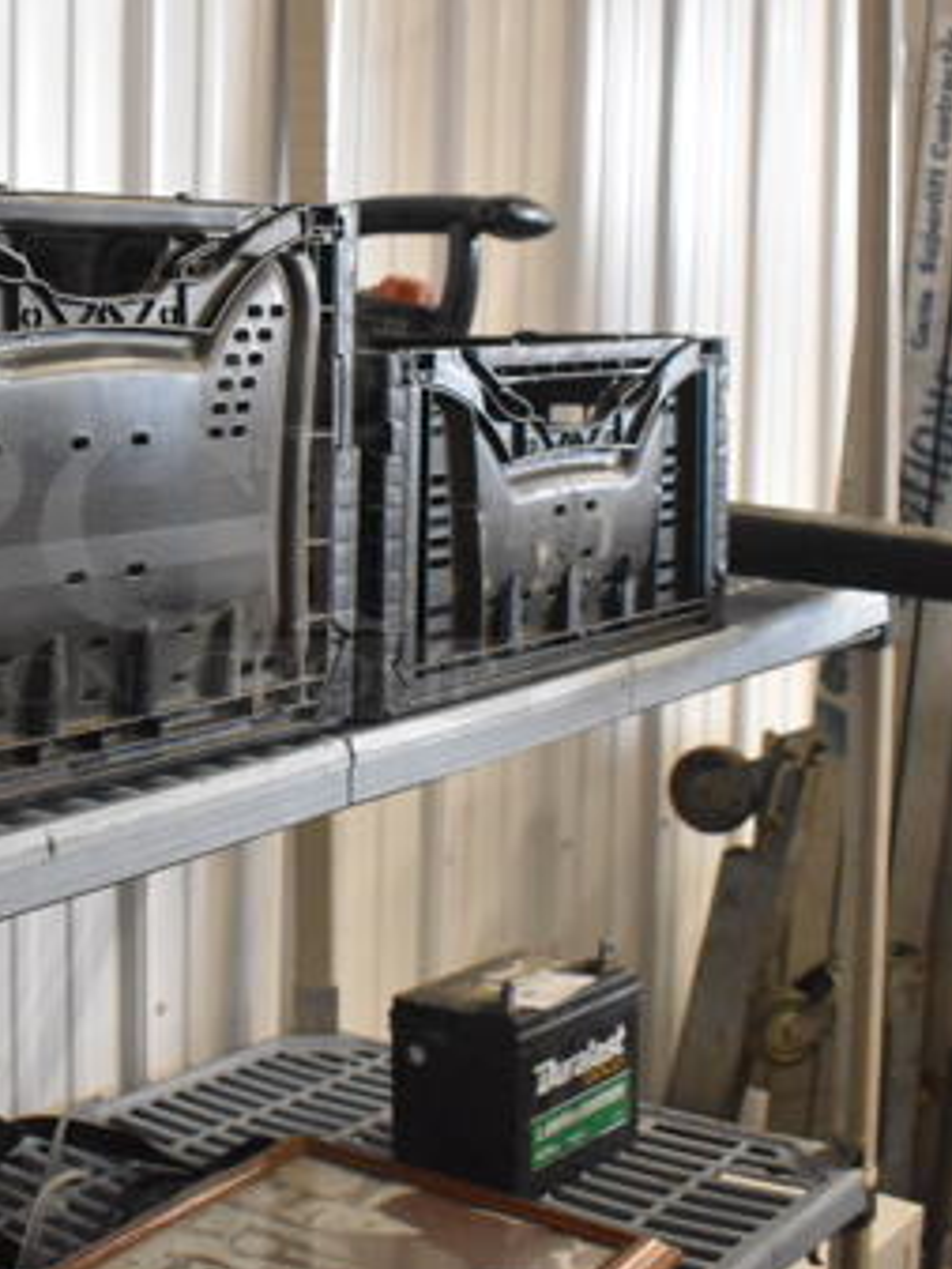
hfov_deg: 25.9
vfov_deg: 34.9
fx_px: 2011
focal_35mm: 55
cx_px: 113
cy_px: 520
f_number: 3.8
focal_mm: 21
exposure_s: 1/125
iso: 4500
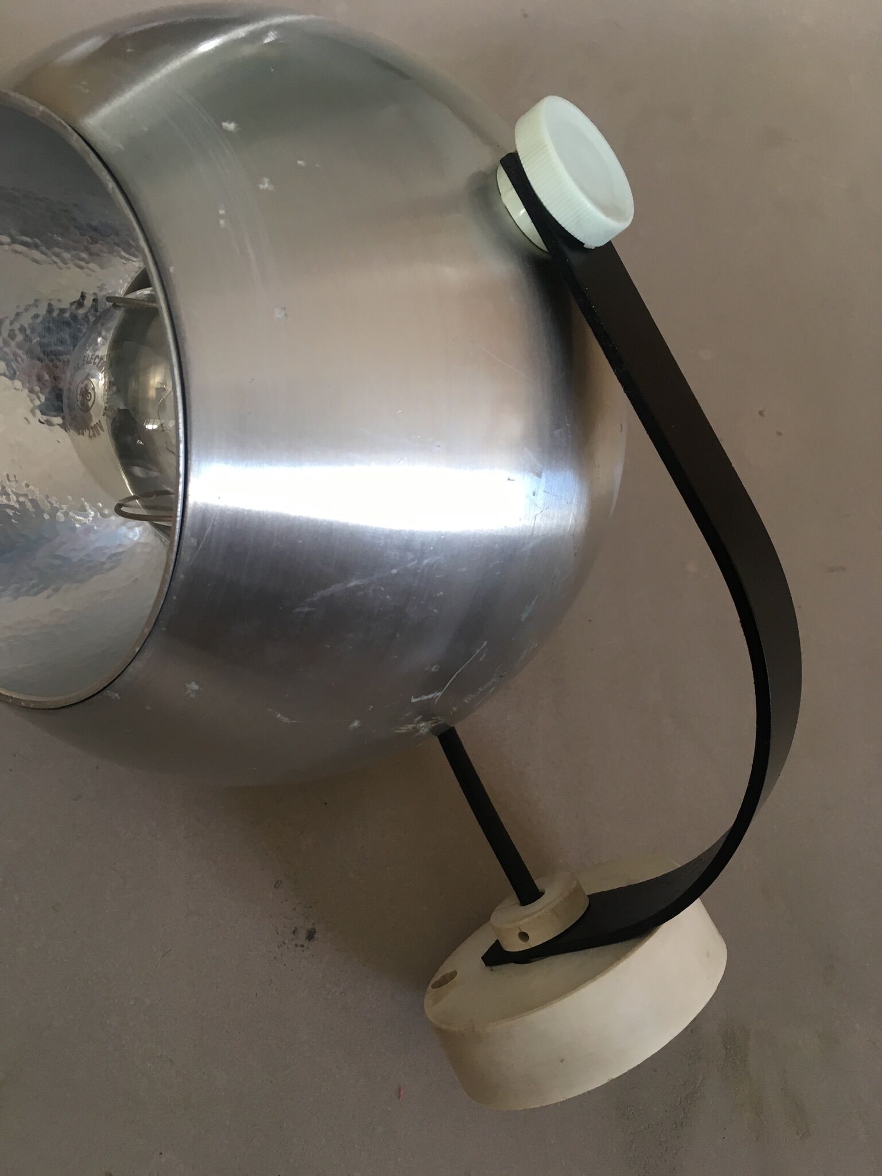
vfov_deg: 61.7
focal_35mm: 29
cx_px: 441
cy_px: 588
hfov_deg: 48.2
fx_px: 985
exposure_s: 1/33
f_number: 2.2
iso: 80
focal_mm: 4.15
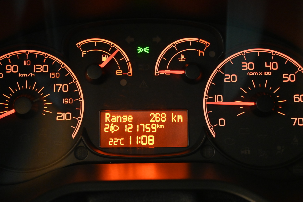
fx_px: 375
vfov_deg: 30.1
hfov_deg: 43.9
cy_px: 101
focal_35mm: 45
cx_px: 142
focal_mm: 25
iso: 4000
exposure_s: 1/40
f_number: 4.2
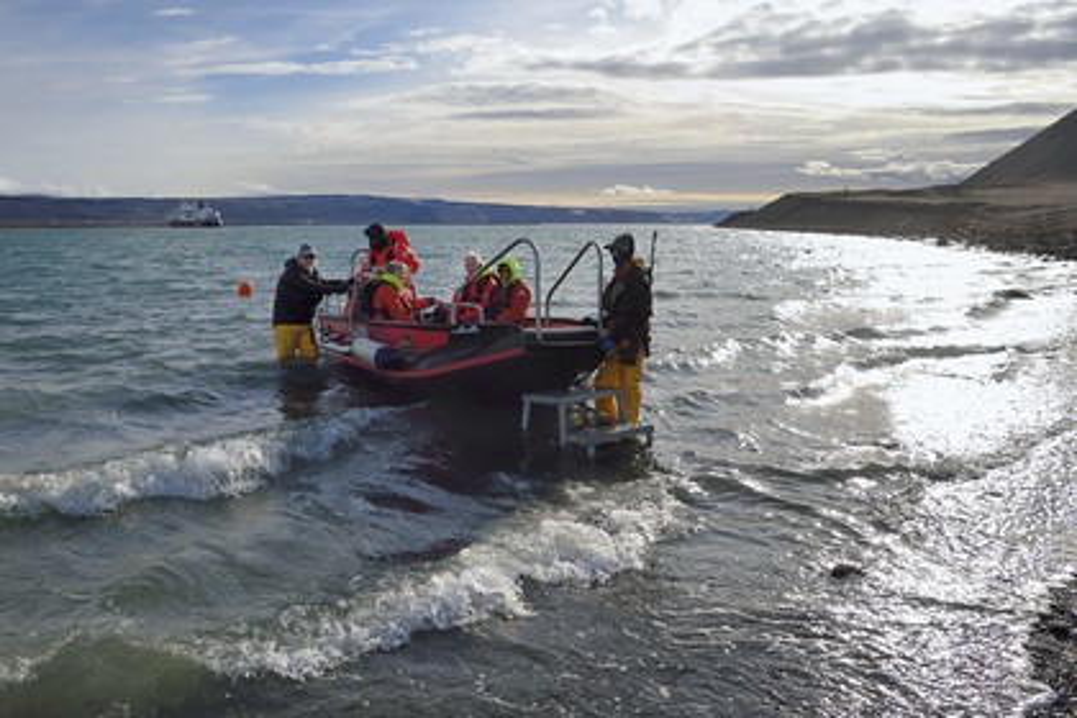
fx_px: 718
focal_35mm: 24
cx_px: 538
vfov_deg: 53.1
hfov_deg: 73.7
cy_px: 359
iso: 200
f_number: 9
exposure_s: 1/500
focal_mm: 24
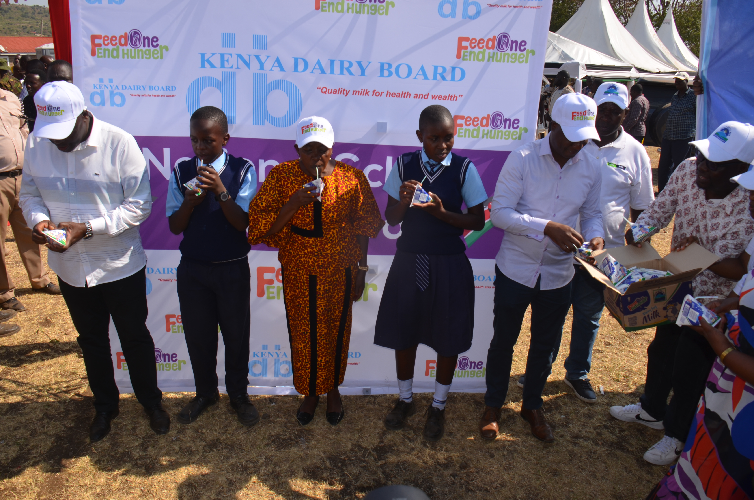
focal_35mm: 27
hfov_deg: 67.5
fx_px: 564
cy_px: 250
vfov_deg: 47.7
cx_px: 377
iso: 100
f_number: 7.1
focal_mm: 18
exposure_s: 1/250
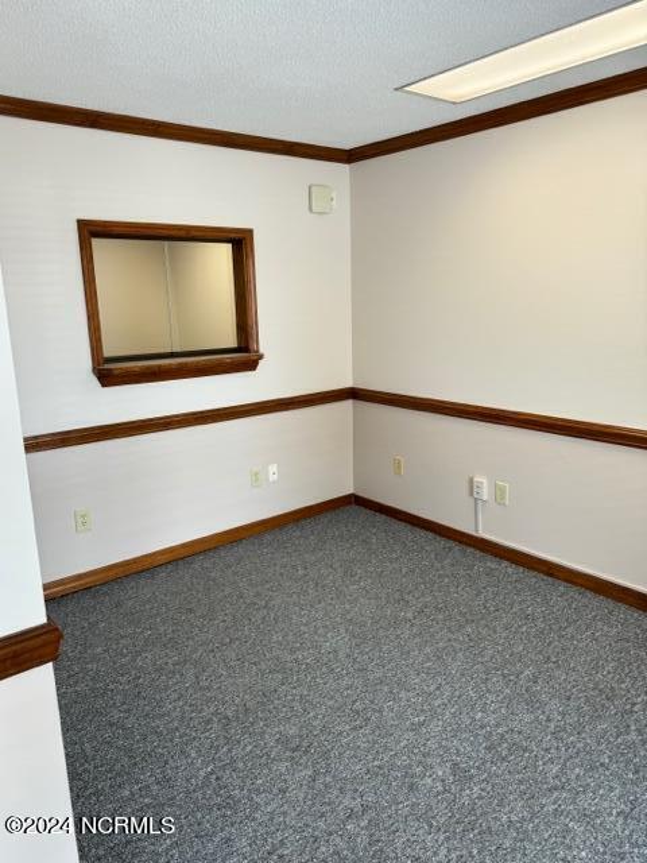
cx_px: 324
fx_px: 598
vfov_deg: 71.6
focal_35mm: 24
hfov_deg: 56.8
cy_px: 432
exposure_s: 1/120
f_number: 1.78
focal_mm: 6.76
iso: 80
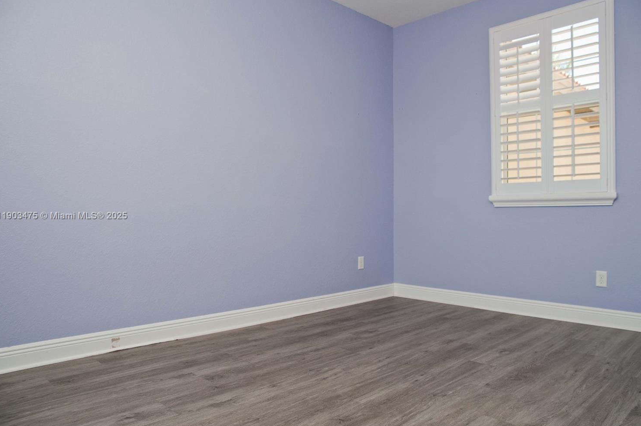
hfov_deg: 69.4
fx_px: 462
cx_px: 335
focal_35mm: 26
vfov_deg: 49.4
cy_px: 216
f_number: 5.6
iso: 400
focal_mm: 24
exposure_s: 1/125
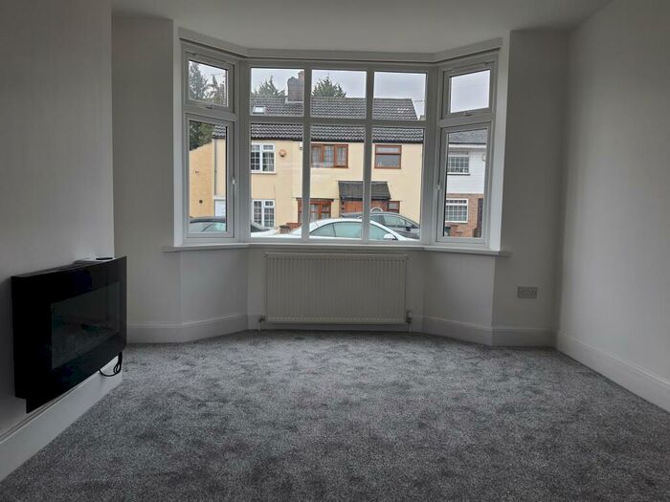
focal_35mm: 26
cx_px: 335
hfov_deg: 67.3
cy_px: 251
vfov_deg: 53.1
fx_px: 503
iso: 50
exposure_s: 1/100
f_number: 1.7
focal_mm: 4.32
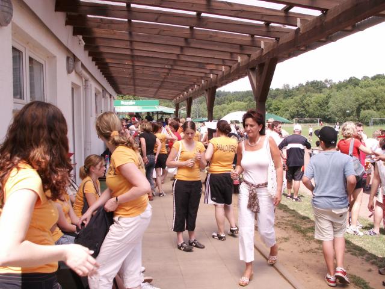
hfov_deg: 52.6
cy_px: 144
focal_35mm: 35
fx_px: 389
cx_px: 192
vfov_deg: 40.7
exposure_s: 1/400
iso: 50
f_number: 3.5
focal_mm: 5.86
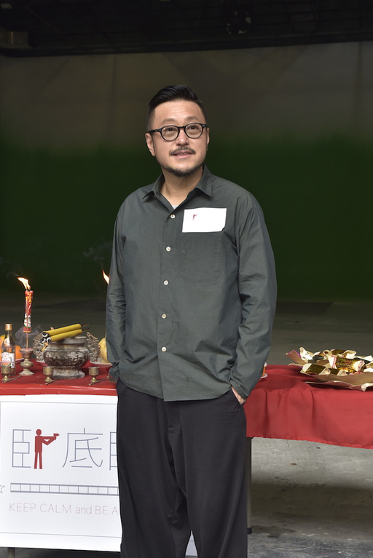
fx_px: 932
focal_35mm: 60
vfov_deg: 33.3
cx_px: 172
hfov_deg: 22.6
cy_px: 322
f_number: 7.1
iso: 800
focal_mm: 48
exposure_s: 1/200
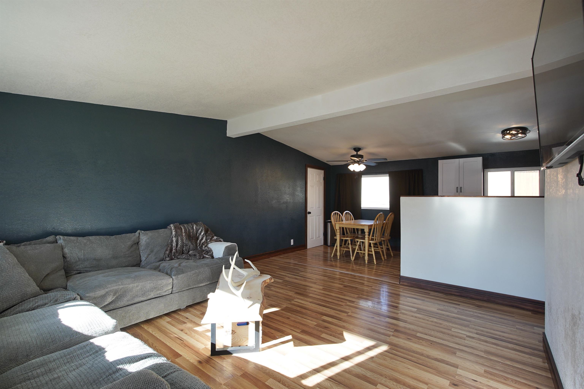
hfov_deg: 96.7
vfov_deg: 73.7
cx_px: 292
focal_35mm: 16
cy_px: 194
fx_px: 260
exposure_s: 1/60
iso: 125
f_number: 4
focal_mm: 11
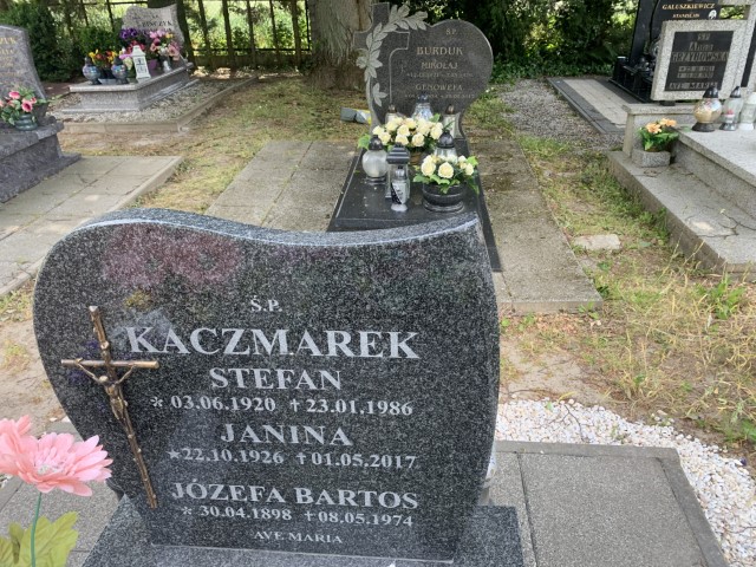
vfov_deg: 53.1
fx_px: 568
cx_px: 378
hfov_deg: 67.3
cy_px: 284
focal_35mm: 26
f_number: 1.8
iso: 25
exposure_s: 1/133
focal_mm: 4.25
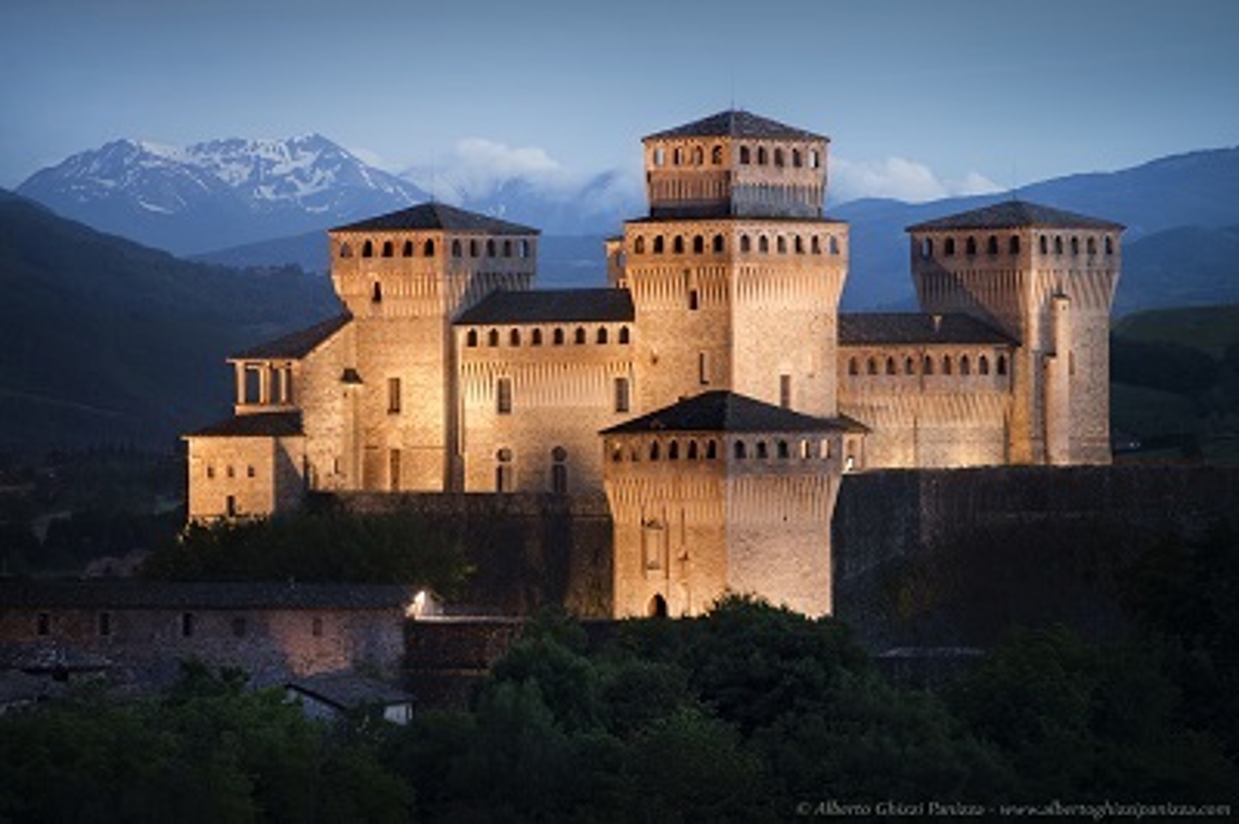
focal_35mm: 200
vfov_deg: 6.9
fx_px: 6878
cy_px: 412
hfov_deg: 10.3
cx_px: 620
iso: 200
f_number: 5
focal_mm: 200
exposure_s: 4
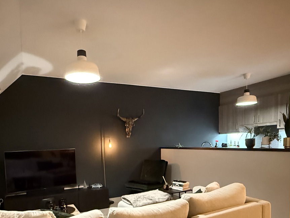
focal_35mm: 26
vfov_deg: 51.0
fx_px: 218
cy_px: 161
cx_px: 129
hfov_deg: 67.1
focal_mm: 2.22
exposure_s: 1/33
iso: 1250
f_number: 2.2
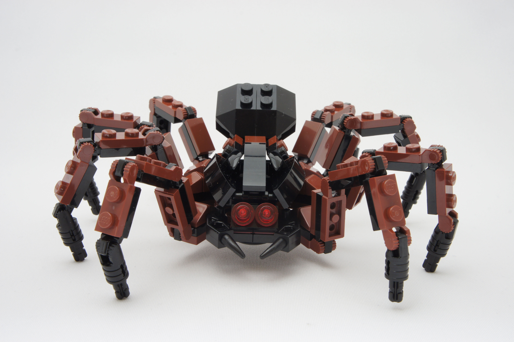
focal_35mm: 48
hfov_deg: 41.1
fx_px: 685
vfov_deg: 28.0
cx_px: 257
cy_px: 171
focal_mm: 32
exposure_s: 4
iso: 200
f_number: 18
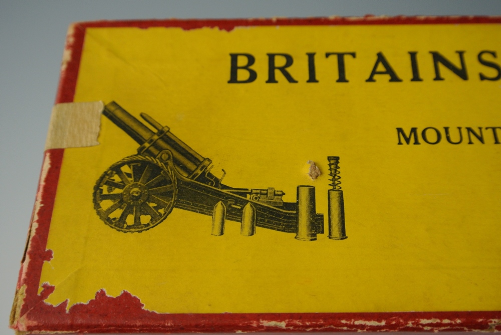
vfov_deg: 29.9
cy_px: 168
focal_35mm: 45
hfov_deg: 43.6
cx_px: 250
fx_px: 627
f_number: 4.5
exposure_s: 1/125
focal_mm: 16.9
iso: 360
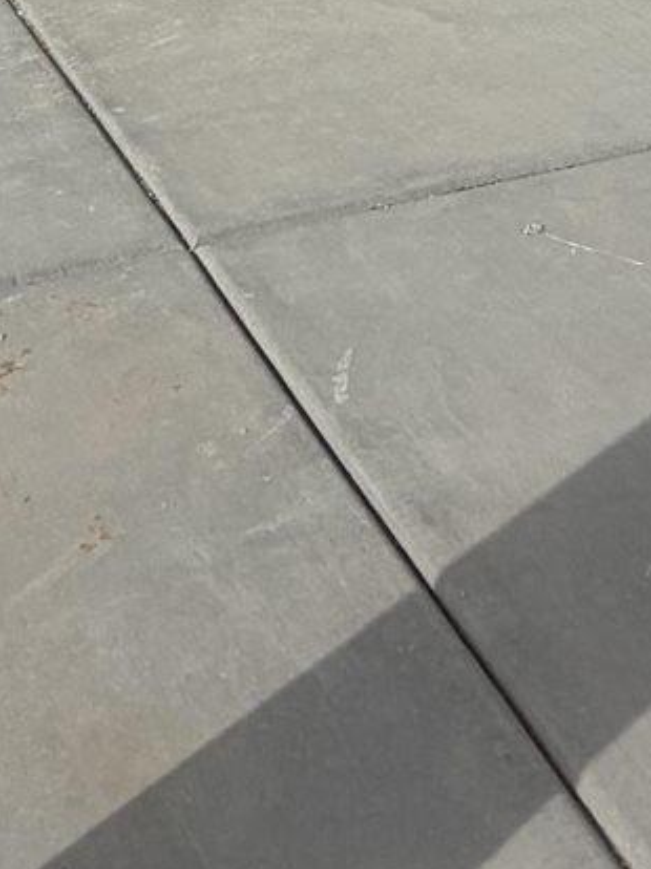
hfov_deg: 18.8
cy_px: -634
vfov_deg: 19.6
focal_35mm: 78
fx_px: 1958
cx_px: 162
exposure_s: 1/1339
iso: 20
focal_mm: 2.22
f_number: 2.2
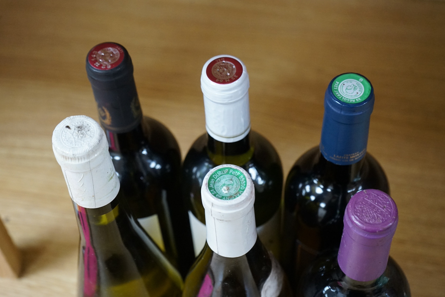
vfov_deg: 23.8
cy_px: 150
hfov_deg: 35.1
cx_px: 223
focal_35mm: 57
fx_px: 705
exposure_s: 1/80
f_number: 6.3
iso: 4000
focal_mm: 56
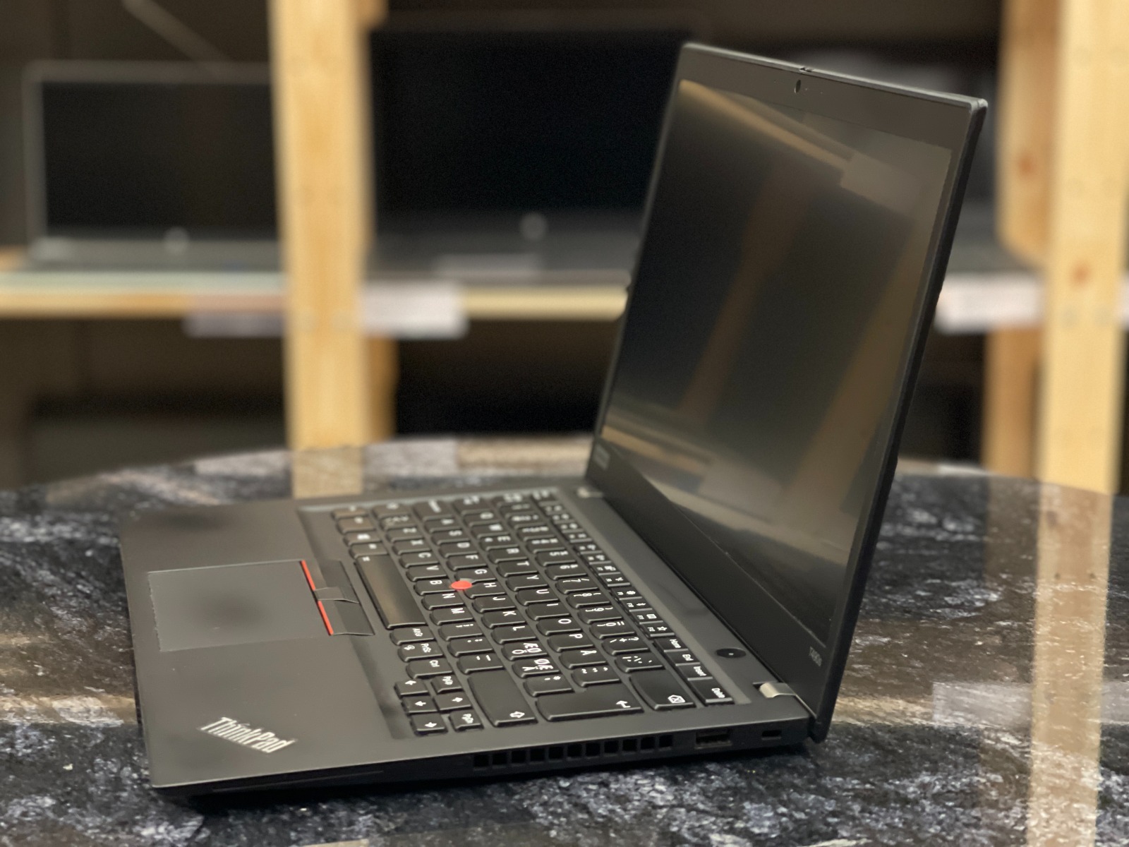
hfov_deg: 30.3
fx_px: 2087
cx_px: 564
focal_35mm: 64
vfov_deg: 22.9
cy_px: 424
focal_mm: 7.5
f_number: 2.2
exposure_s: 1/40
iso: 320
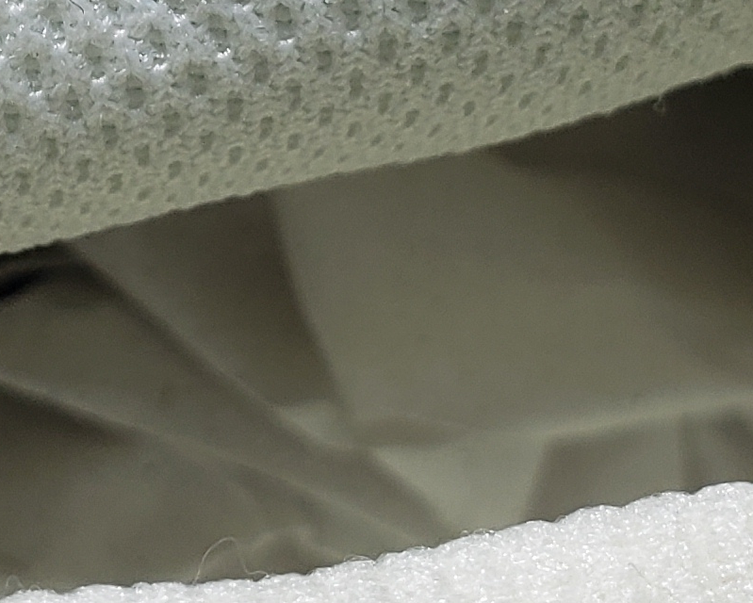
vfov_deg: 11.6
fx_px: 2854
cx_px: 139
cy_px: -271
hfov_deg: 14.9
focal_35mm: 128
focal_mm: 4.3
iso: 50
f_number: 2.4
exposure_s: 1/167
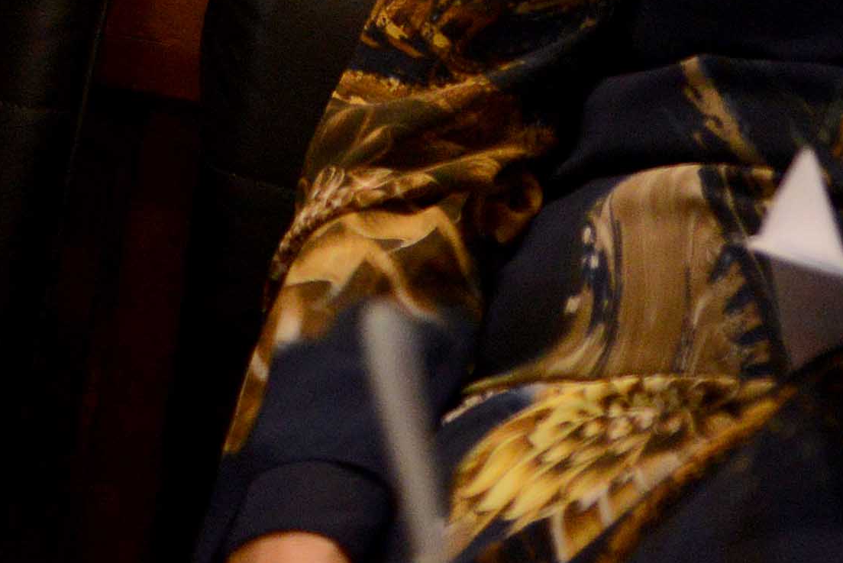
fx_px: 3959
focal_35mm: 169
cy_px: -956
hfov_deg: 12.1
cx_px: 205
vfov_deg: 7.4
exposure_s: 1/60
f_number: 2.8
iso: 2500
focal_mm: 31
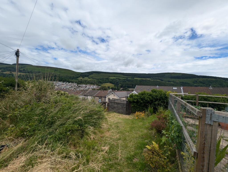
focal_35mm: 12
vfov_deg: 94.6
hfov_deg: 110.5
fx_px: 79
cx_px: 114
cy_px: 86
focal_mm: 2.23
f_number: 1.95
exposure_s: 1/2053
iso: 41
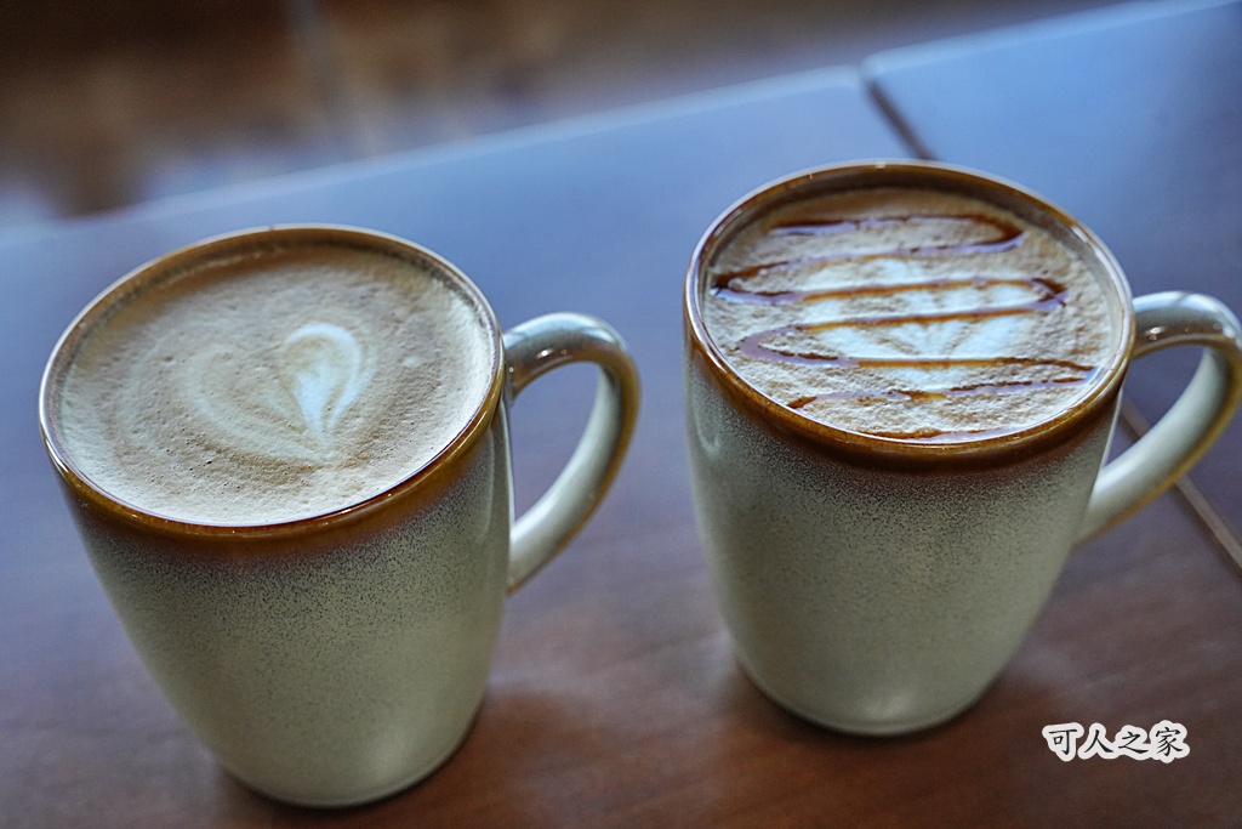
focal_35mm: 50
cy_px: 414
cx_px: 621
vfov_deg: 27.3
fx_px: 1708
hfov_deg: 40.0
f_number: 6.3
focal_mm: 49.5
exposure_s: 1/250
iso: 3200
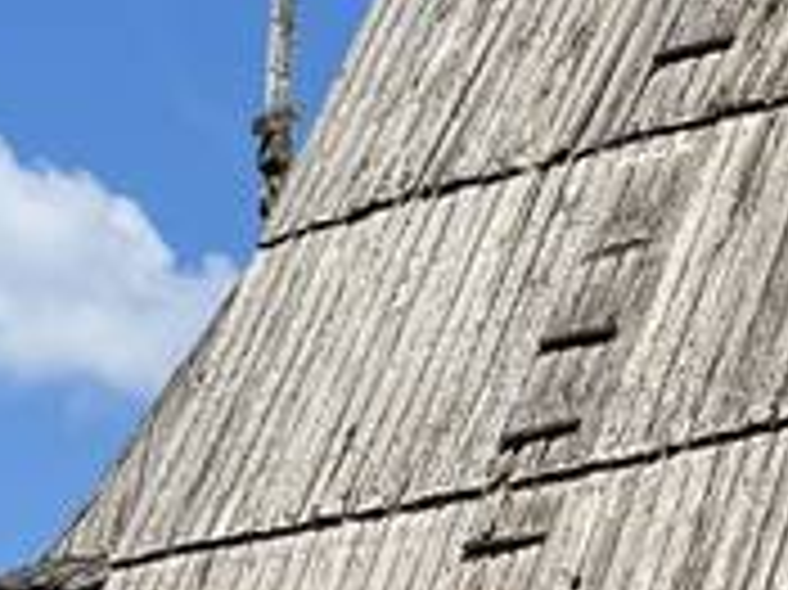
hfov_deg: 11.8
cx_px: 847
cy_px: 540
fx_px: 3753
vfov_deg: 8.9
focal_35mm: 165
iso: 80
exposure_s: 1/4950
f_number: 1.78
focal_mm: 6.76
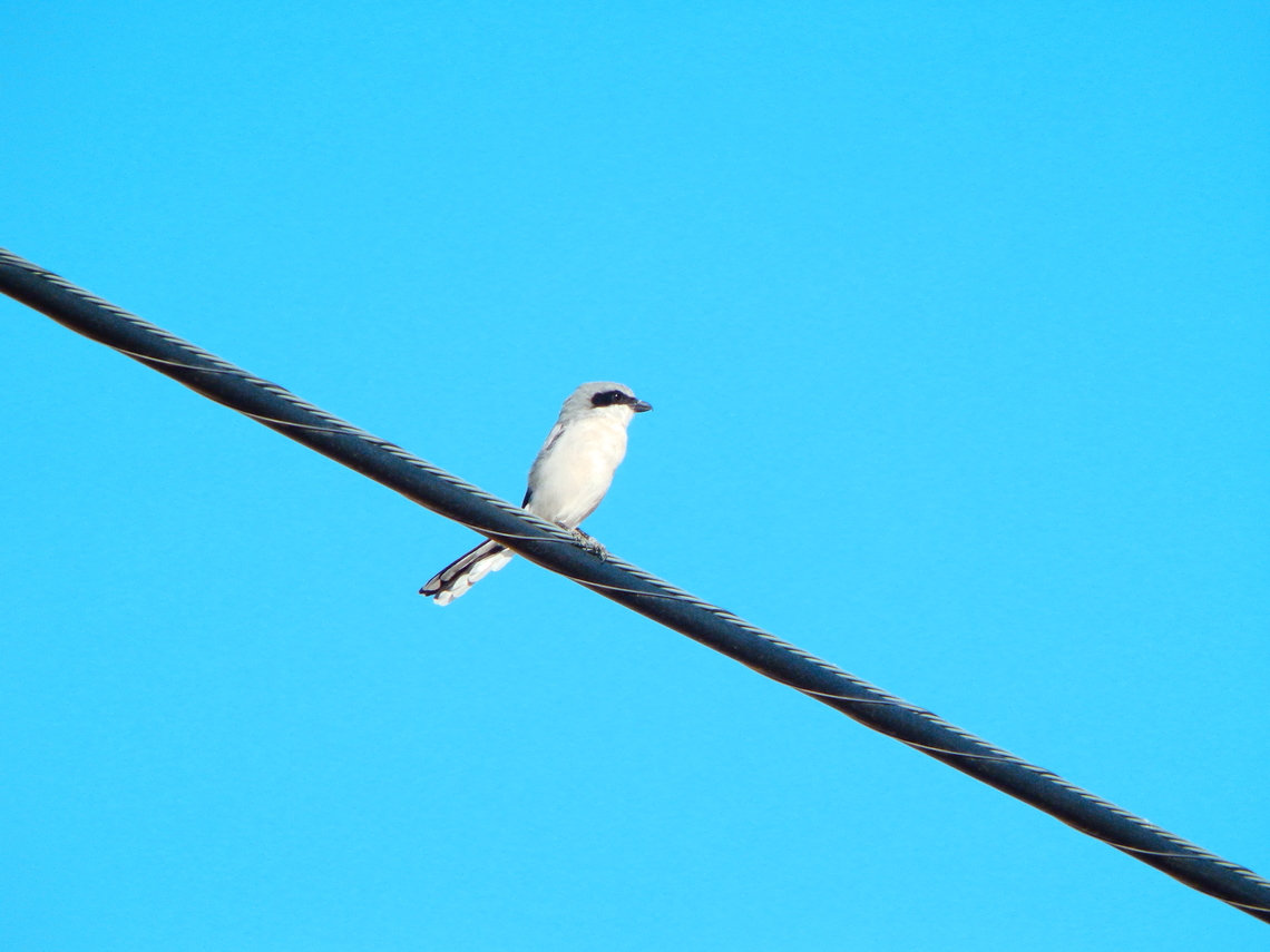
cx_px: 635
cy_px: 476
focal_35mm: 896
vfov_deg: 1.7
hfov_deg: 2.2
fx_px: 32873
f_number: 5.7
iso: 250
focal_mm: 160
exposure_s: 1/1000
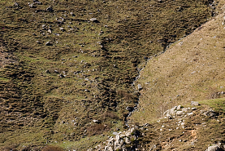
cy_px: 207
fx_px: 1063
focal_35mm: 170
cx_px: -2
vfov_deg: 8.0
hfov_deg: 11.9
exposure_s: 1/200
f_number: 8
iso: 100
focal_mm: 46
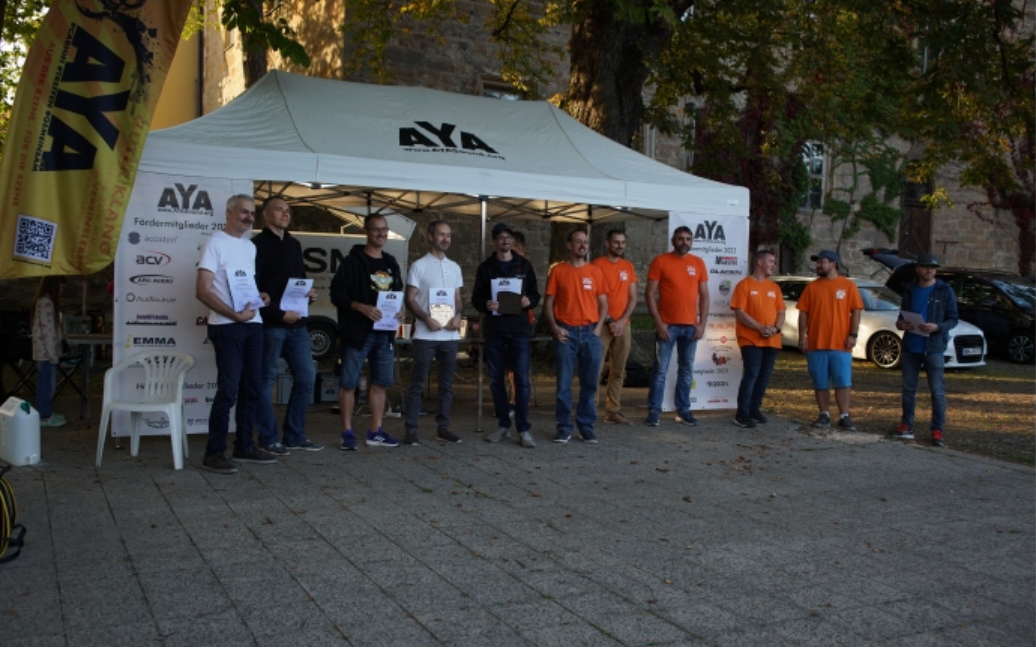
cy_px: 345
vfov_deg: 40.6
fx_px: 875
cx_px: 512
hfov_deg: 61.2
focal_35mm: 31
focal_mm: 30
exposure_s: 1/250
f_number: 3.5
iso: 320
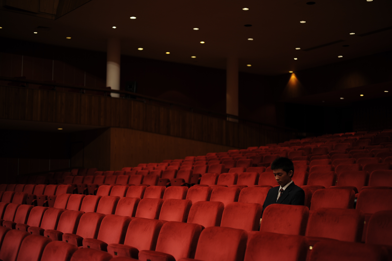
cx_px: 196
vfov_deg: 27.0
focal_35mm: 50
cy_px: 130
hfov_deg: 39.6
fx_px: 544
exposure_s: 1/60
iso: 400
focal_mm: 50
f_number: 2
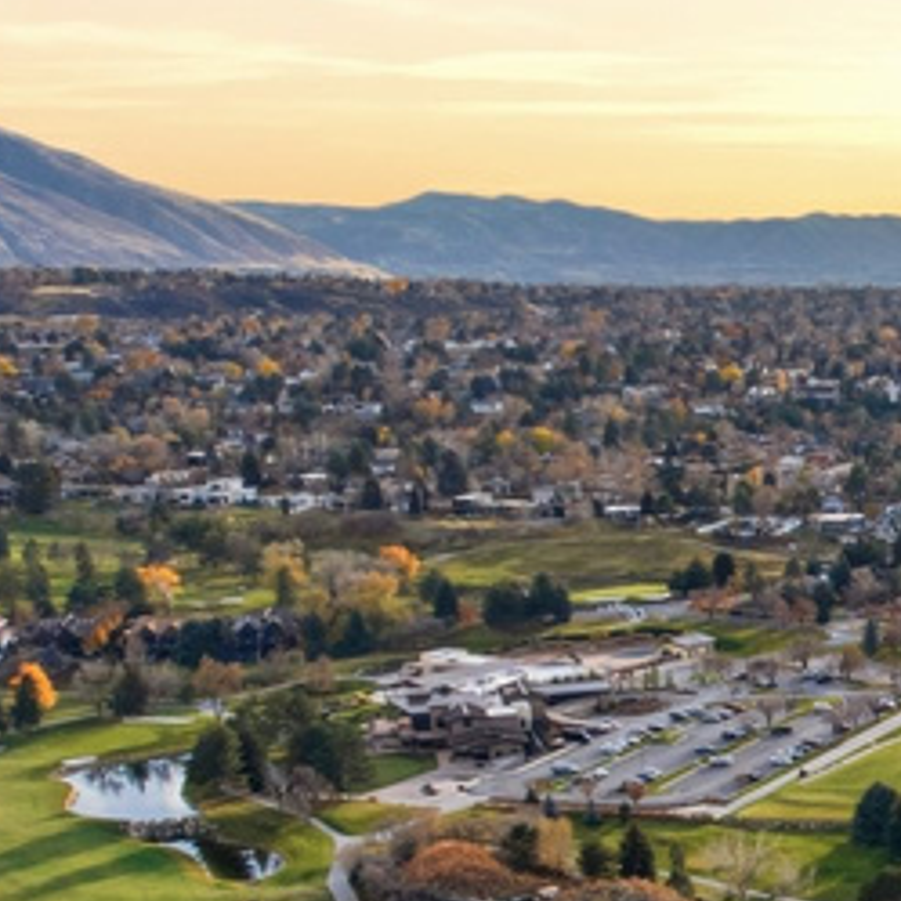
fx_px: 2267
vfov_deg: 22.0
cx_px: 1422
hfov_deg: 19.2
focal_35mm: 77
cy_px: 792
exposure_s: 1/2500
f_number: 2.8
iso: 100
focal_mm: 8.4
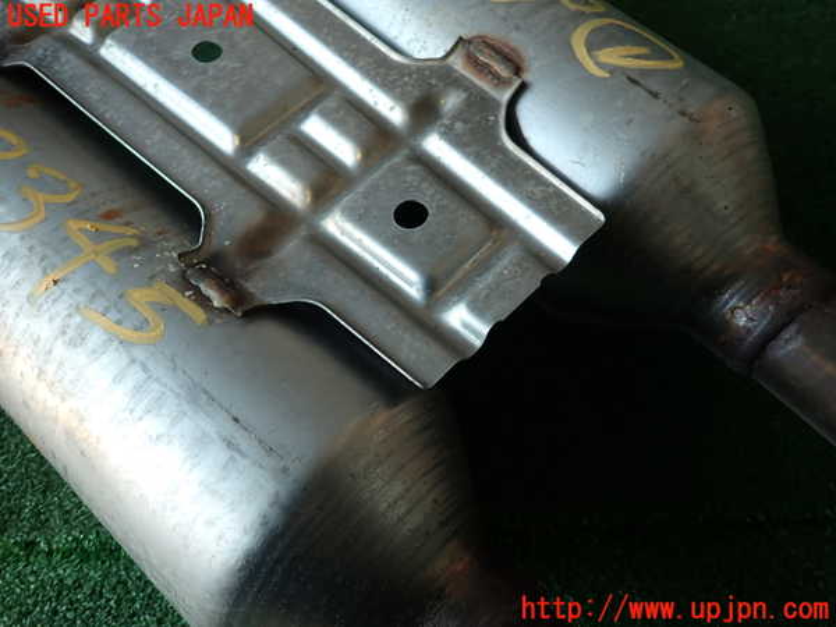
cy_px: 314
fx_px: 604
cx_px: 418
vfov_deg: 54.9
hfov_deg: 69.4
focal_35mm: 25
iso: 100
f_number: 2
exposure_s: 1/60
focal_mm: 4.5
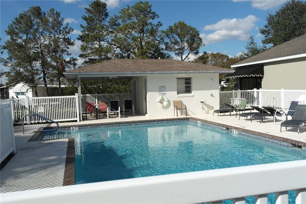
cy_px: 102
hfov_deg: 61.9
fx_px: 255
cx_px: 153
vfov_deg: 43.6
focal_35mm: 30
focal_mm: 20
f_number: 7.1
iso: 100
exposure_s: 1/400
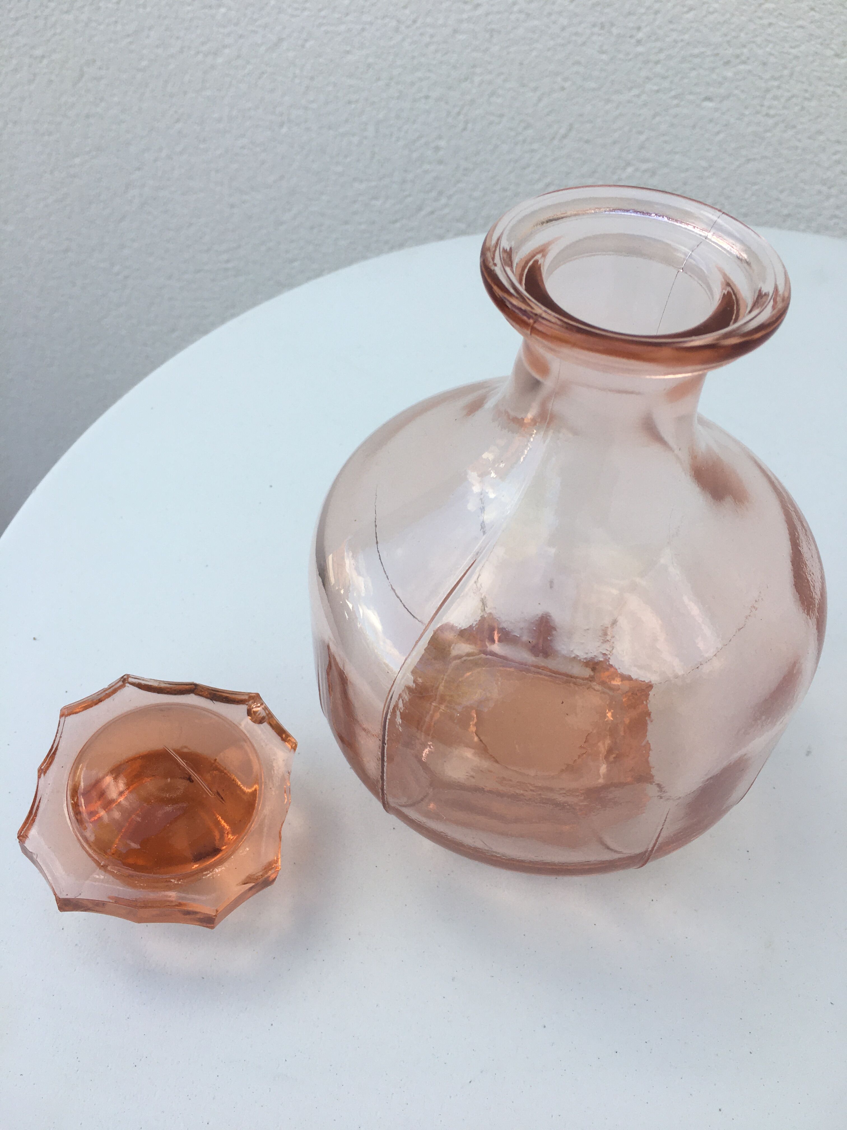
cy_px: 565
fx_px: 946
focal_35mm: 29
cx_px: 424
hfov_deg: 48.2
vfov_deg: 61.7
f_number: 2.2
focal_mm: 4.15
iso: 25
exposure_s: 1/270
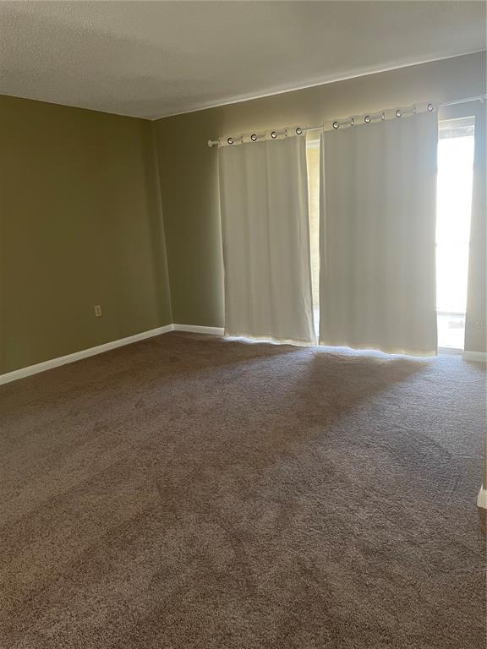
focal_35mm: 26
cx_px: 244
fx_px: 488
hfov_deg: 53.1
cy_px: 324
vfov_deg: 67.3
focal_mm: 4.2
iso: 200
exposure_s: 1/60
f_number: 1.6
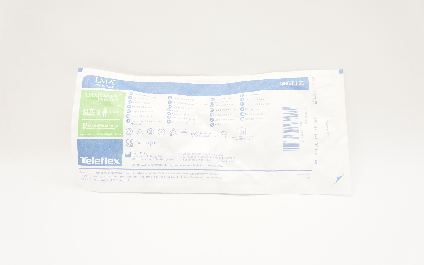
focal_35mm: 45
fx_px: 514
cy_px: 135
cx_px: 212
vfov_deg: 28.9
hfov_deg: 44.8
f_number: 5
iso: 400
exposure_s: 1/60
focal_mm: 29
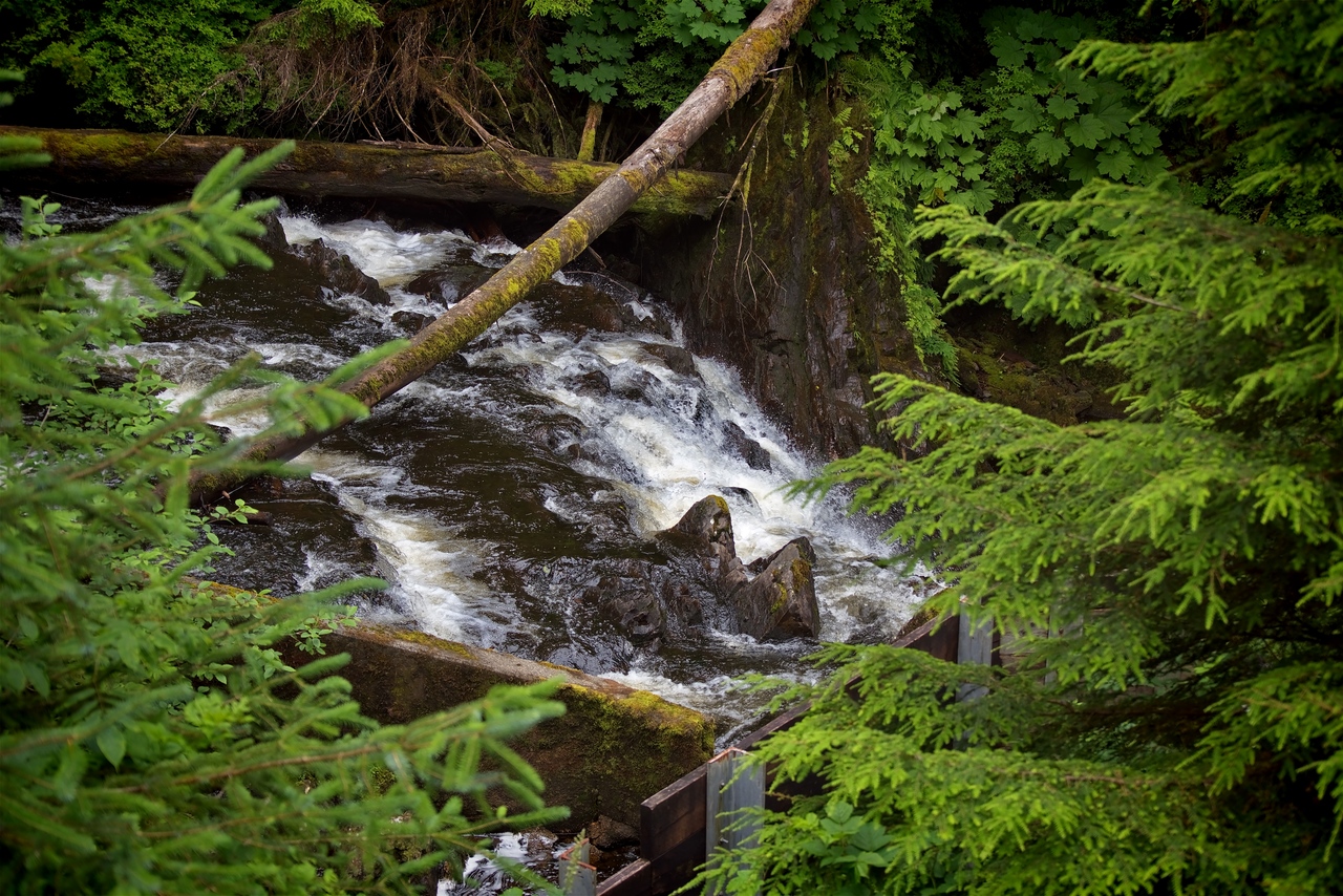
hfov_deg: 28.8
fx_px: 2612
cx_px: 672
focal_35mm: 70
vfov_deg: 19.5
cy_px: 448
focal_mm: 70
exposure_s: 1/160
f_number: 4.5
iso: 110
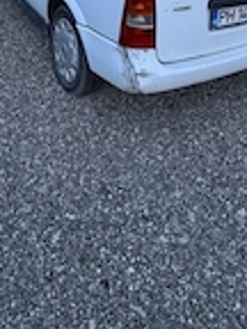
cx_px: 137
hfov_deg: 36.8
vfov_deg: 38.1
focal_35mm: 39
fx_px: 371
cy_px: -48
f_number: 2.2
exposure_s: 1/60
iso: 400
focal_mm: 2.22
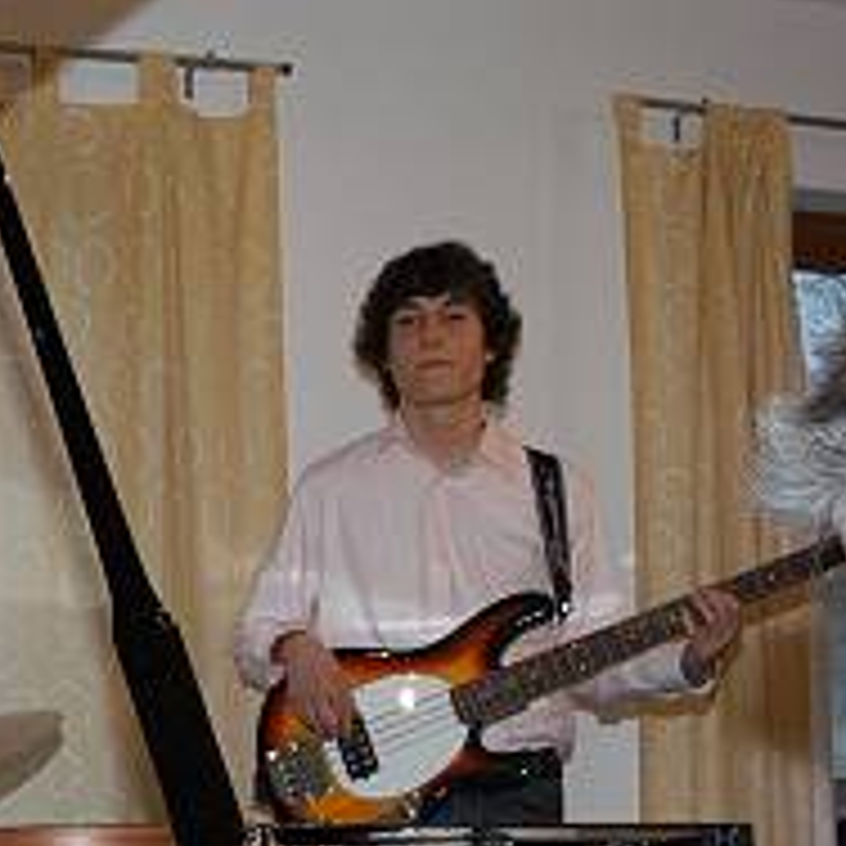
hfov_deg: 21.1
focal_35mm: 81
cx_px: 133
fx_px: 2240
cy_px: 742
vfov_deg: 21.0
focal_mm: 24
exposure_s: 1/60
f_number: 8
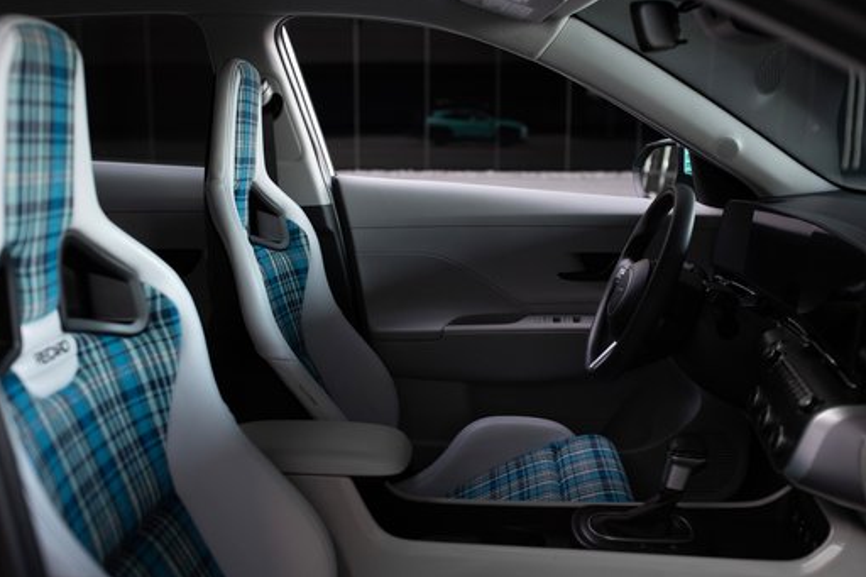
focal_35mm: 41
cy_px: 299
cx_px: 428
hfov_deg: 47.4
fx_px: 986
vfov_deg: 32.6
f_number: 2.8
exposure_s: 1/500
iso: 1250
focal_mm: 35
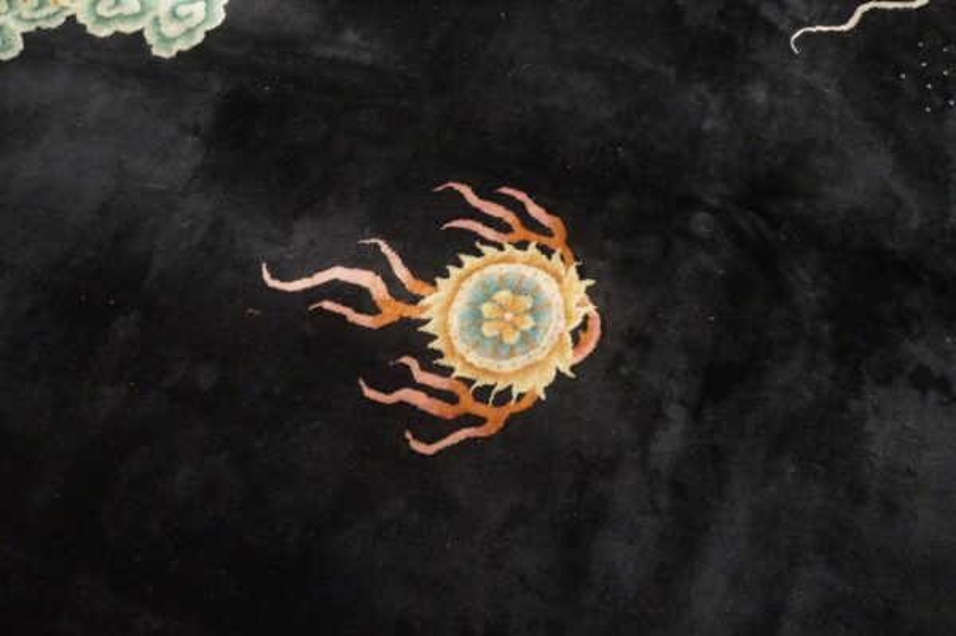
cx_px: 478
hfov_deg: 67.4
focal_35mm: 27
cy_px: 318
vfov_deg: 47.9
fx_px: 716
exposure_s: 1/60
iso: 3200
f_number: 4
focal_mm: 18
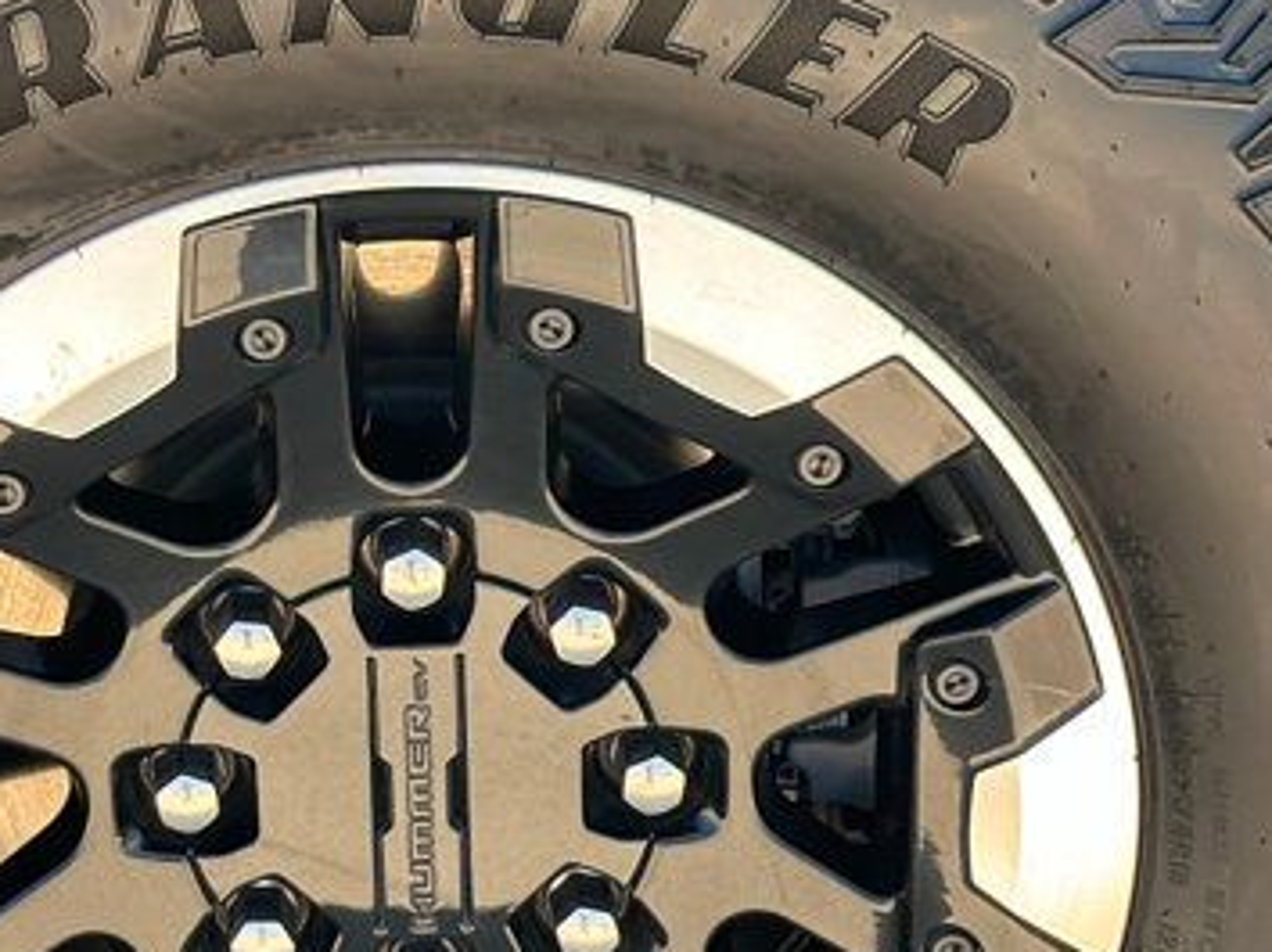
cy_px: 765
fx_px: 5104
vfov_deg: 10.6
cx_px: 392
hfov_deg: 14.2
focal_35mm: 139
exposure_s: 1/724
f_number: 1.78
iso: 80
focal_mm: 6.86
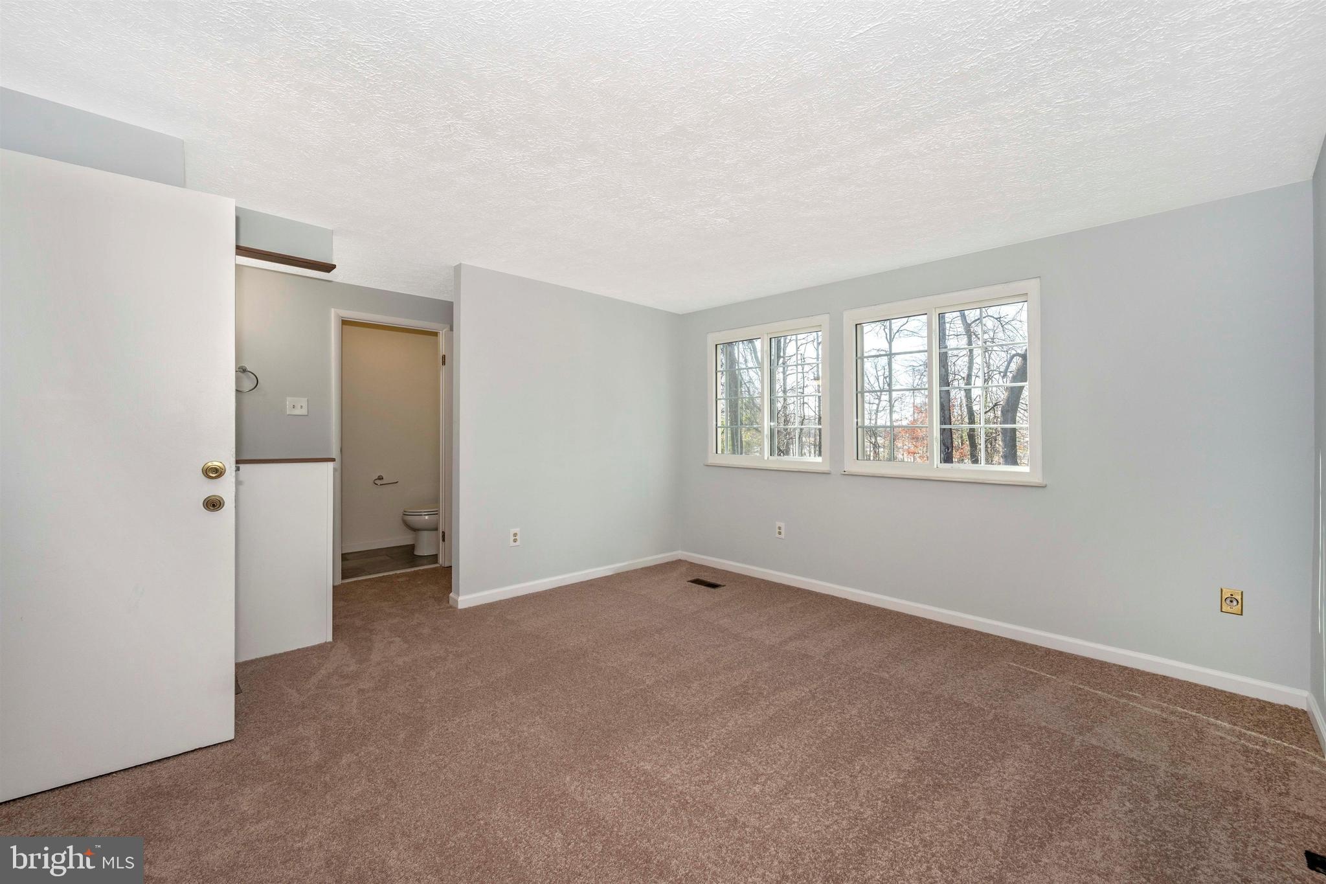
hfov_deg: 104.3
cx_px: 663
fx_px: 516
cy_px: 442
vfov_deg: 81.2
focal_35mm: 14
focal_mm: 14
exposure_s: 1/60
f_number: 8
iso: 250
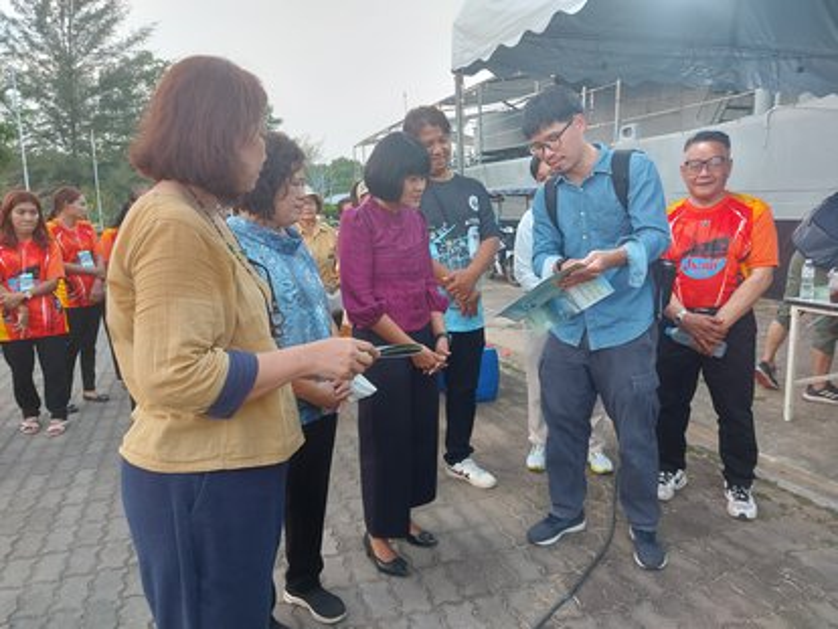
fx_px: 581
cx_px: 419
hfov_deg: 71.6
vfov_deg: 56.9
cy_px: 314
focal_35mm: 24
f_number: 1.8
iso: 125
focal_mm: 5.23
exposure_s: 1/50
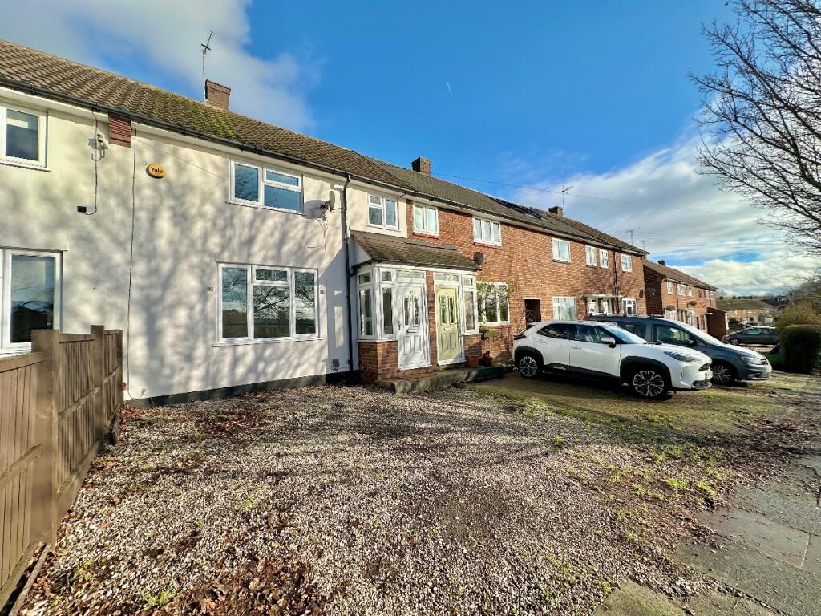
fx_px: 332
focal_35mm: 14
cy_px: 308
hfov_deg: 102.1
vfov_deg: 85.7
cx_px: 410
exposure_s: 1/1715
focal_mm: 2.22
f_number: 2.2
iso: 50
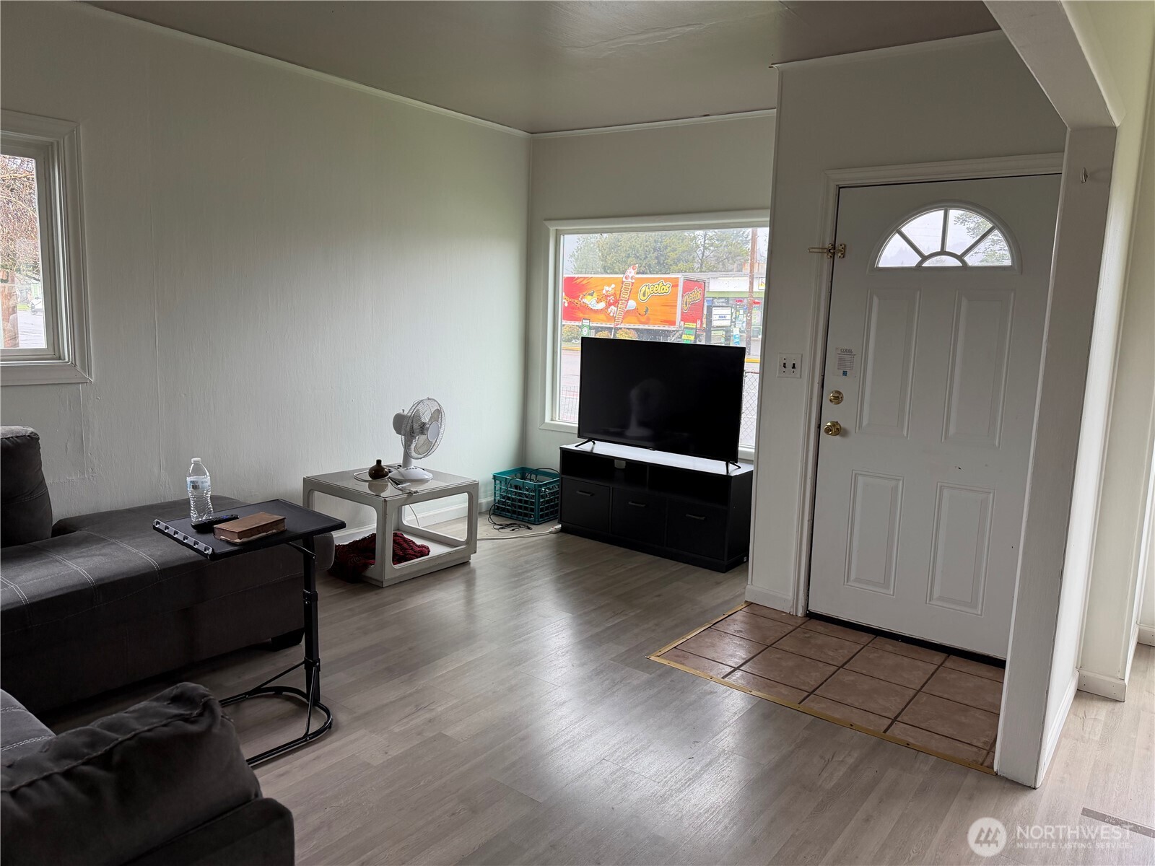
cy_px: 433
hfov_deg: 71.6
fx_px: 801
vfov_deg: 56.8
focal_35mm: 24
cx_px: 578
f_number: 1.78
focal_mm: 6.76
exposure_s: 1/107
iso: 200
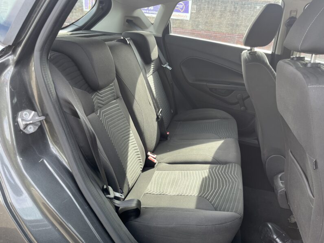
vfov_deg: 53.1
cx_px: 162
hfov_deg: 67.3
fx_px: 243
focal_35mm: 26
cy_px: 122
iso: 32
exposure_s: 1/123
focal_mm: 5.1
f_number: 1.6
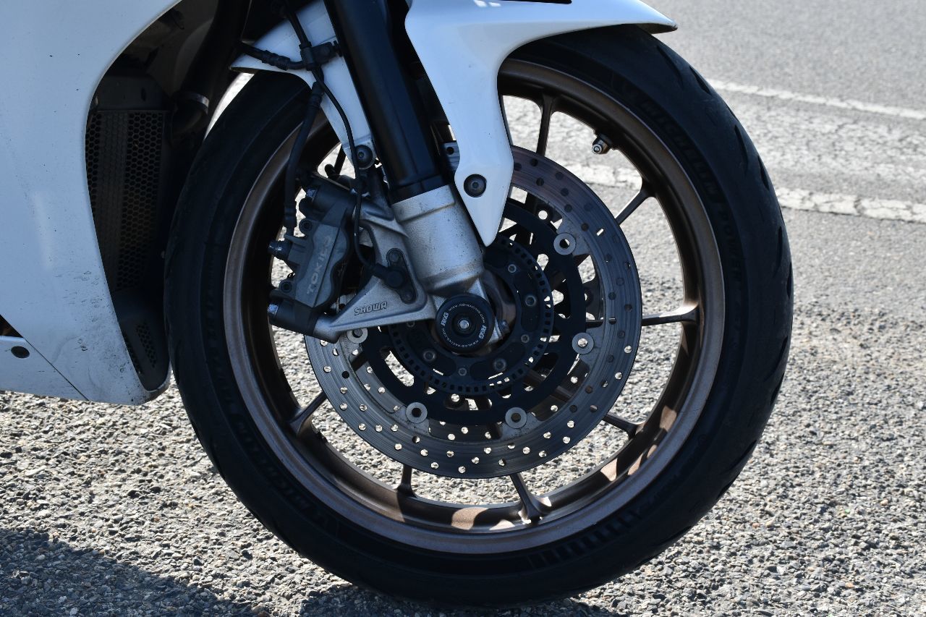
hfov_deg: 41.1
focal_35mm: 48
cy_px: 308
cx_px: 463
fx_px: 1234
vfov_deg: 28.1
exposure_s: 1/250
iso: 250
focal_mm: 32
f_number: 8
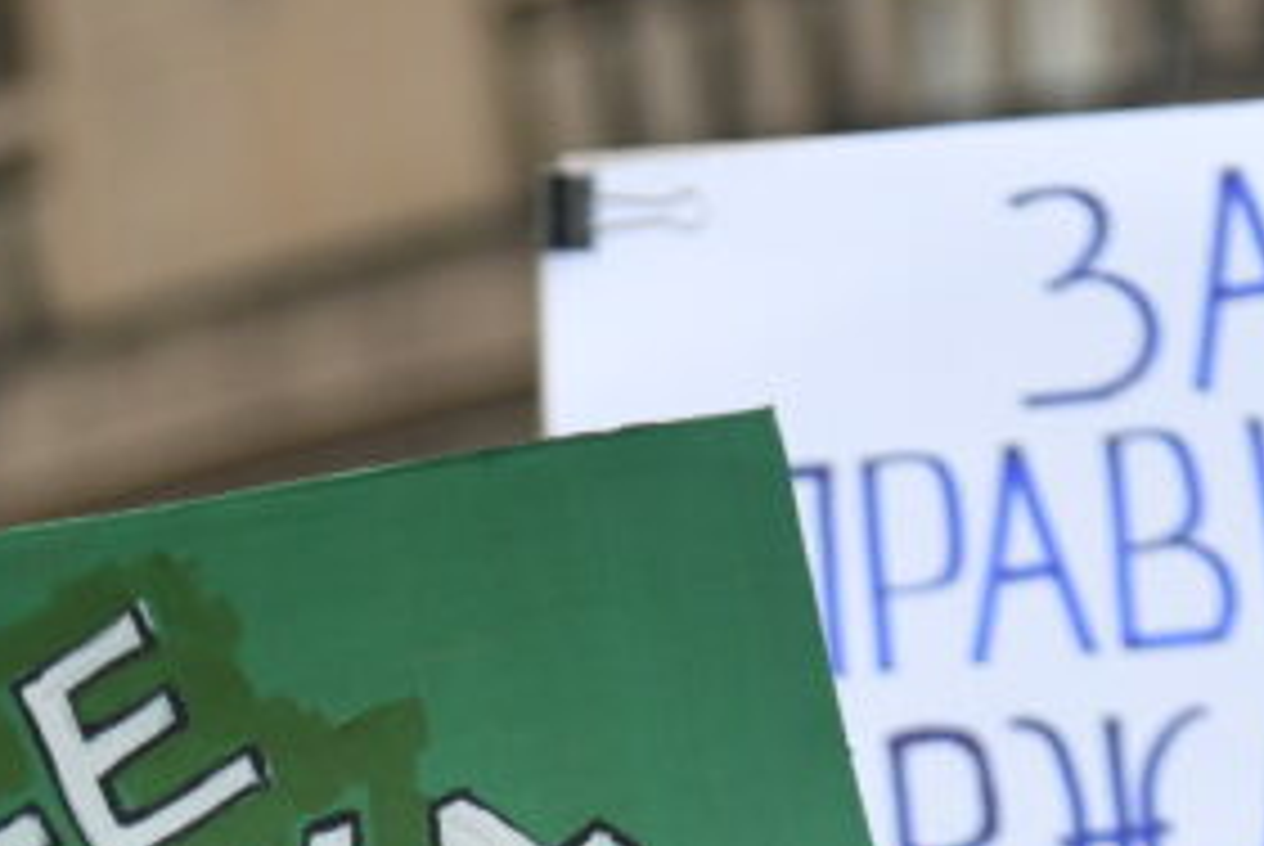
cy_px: 1298
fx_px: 9595
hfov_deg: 7.5
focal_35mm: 273
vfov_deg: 5.0
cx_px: 369
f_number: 4
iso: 500
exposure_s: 1/500
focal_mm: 75
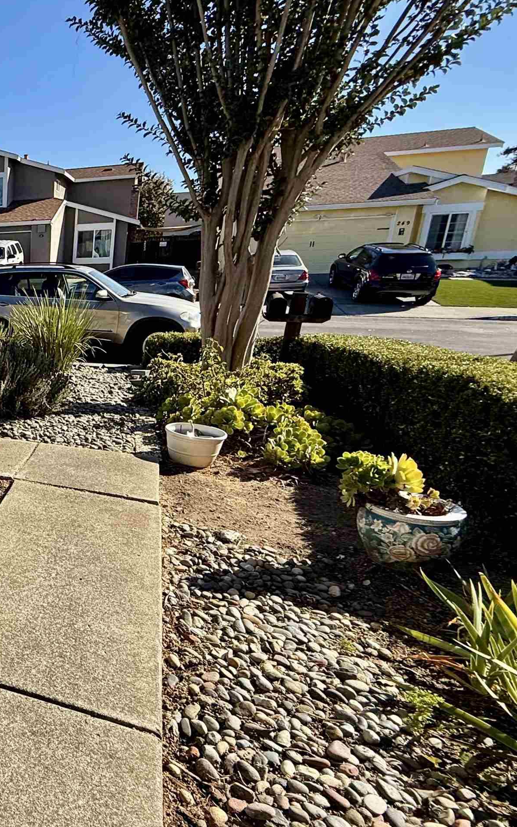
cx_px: -109
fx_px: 541
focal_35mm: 24
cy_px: 423
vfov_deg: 74.8
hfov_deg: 37.8
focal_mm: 2.22
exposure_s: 1/1235
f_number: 2.2
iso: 50
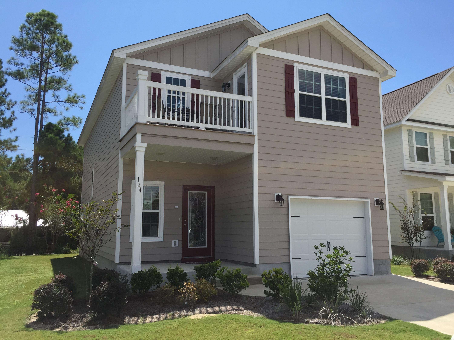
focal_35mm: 29
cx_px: 227
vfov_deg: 48.2
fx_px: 380
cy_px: 170
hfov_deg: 61.7
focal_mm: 4.15
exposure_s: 1/1980
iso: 32
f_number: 2.2
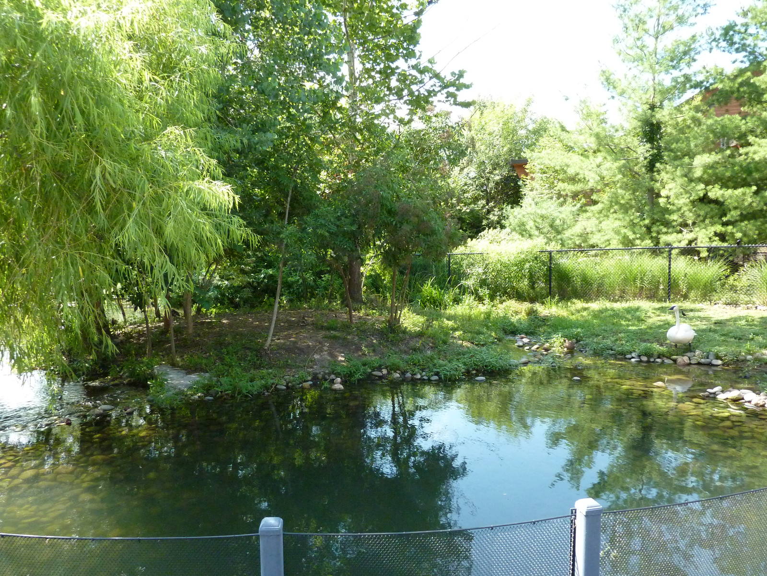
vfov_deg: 54.9
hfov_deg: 69.4
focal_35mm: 25
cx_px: 384
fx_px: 554
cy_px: 288
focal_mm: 4.1
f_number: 3.3
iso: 400
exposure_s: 1/500
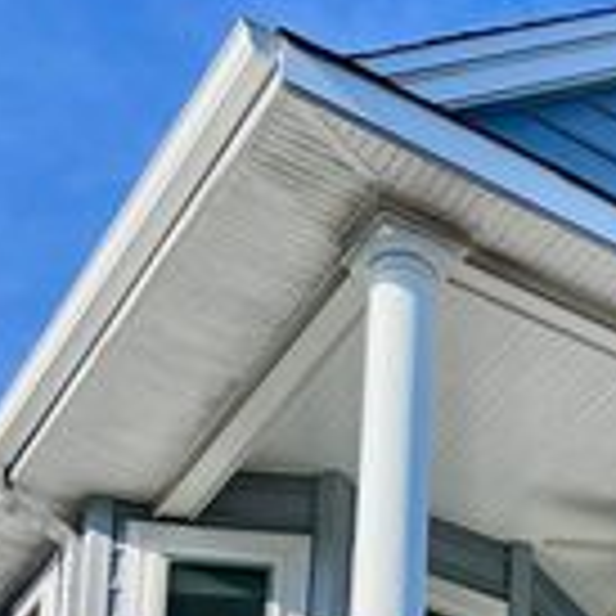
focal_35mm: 112
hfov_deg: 14.7
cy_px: 1387
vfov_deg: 12.7
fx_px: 2255
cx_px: 872
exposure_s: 1/2762
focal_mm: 5.7
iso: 50
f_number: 1.5
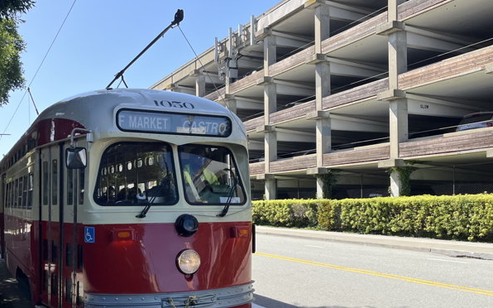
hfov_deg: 52.4
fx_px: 497
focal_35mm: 37
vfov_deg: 34.1
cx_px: 199
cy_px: 201
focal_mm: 5.1
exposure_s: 1/2062
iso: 50
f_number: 1.6
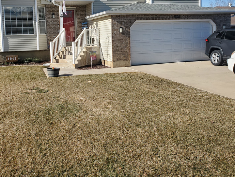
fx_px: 251
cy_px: 59
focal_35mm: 37
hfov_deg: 49.6
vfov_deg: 38.2
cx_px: 87
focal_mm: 4.3
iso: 50
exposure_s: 1/1540
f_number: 2.4
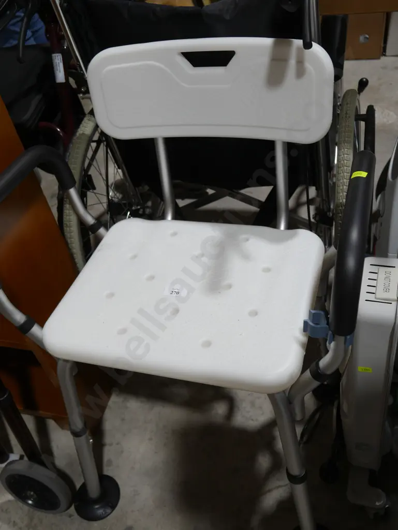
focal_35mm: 34
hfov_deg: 41.8
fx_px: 521
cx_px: 199
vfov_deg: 53.9
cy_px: 265
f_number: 4
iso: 200
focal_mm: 17
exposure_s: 1/100
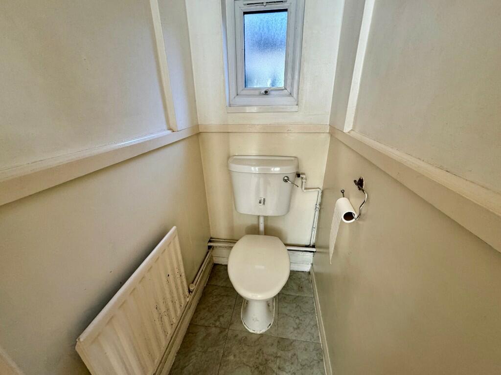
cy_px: 188
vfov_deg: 85.7
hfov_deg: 102.1
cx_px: 250
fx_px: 203
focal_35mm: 14
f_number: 2.2
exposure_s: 1/99
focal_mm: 2.22
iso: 200
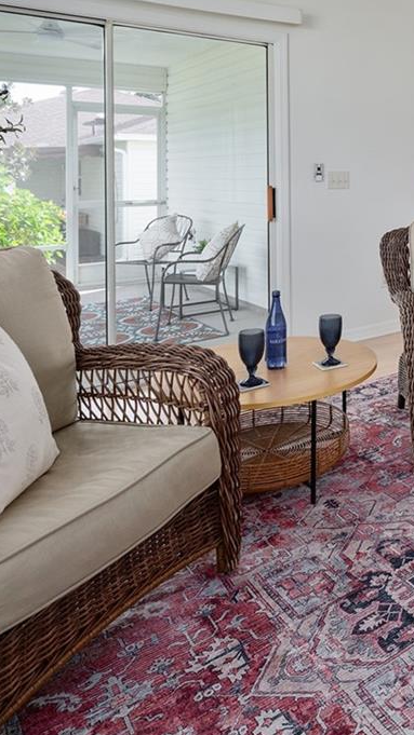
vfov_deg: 57.7
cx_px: 480
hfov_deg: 31.5
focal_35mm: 32
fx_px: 625
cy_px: 177
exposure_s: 1/6
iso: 100
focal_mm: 13
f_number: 7.1
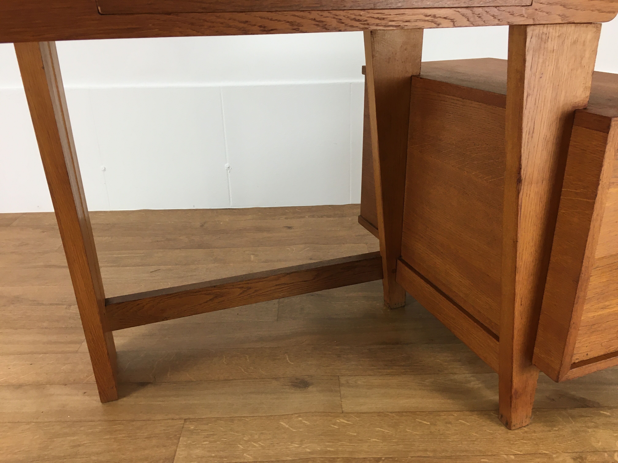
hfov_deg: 61.7
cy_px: 232
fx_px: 518
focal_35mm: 29
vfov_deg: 48.2
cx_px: 309
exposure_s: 1/33
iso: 40
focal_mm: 4.15
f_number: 2.2
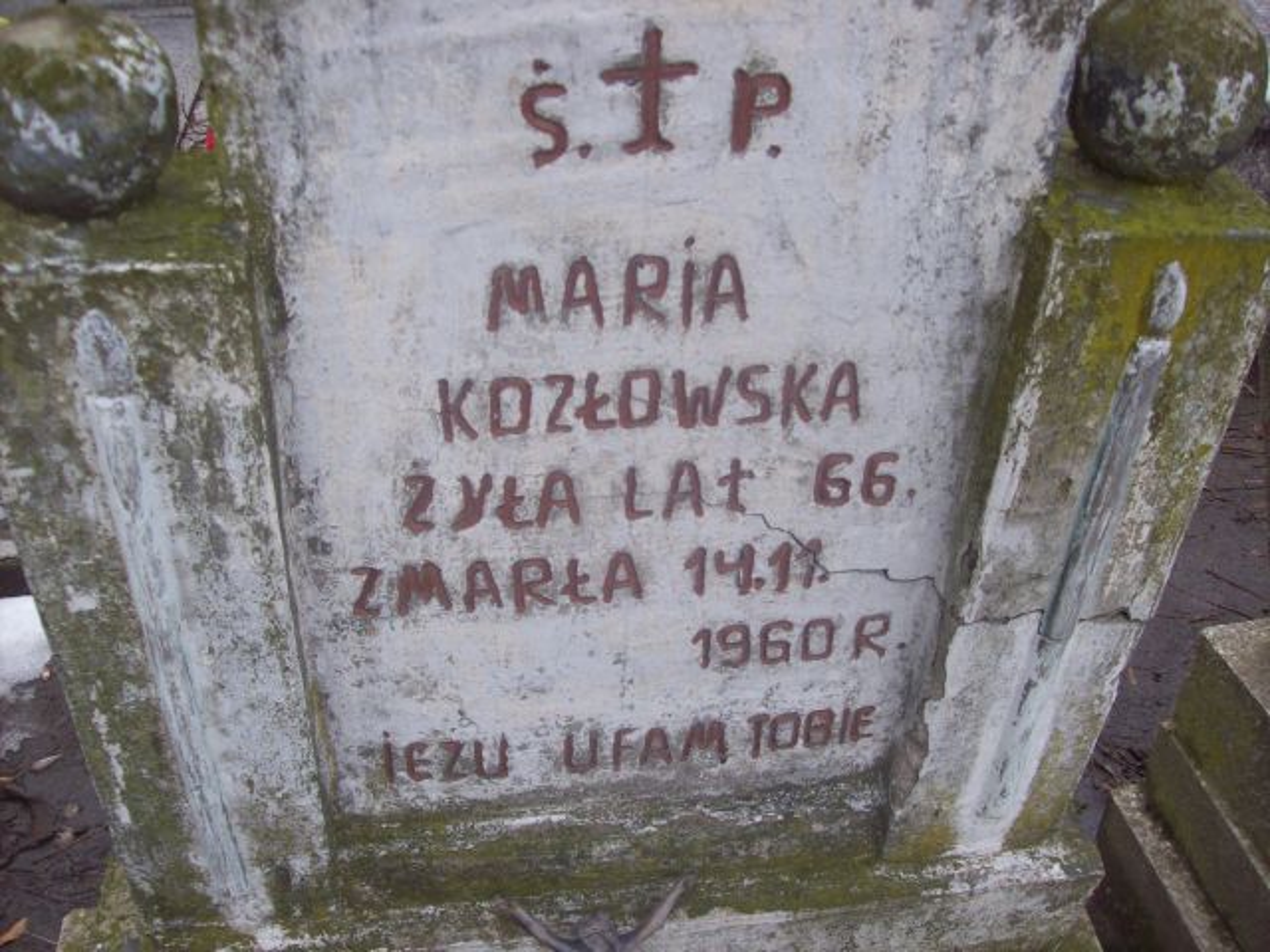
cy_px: 476
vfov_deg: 39.7
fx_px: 1321
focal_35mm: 36
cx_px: 635
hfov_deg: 51.4
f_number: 2.7
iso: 80
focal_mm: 6
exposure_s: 1/115
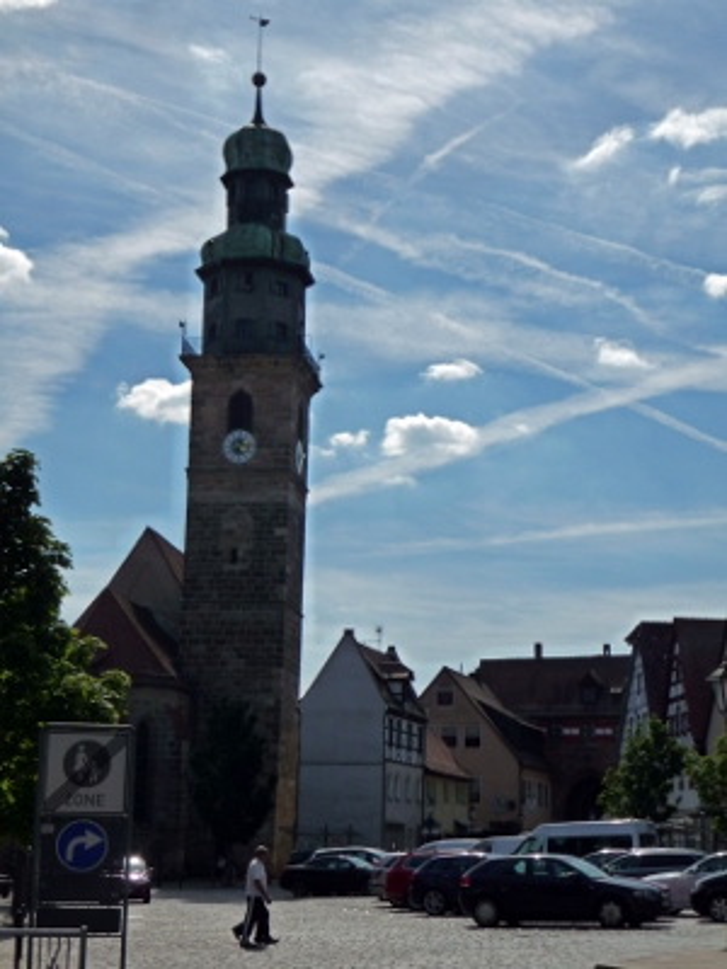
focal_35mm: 62
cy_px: 484
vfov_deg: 31.2
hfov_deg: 23.7
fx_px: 1736
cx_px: 364
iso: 160
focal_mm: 10.5
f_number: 10
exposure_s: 1/320
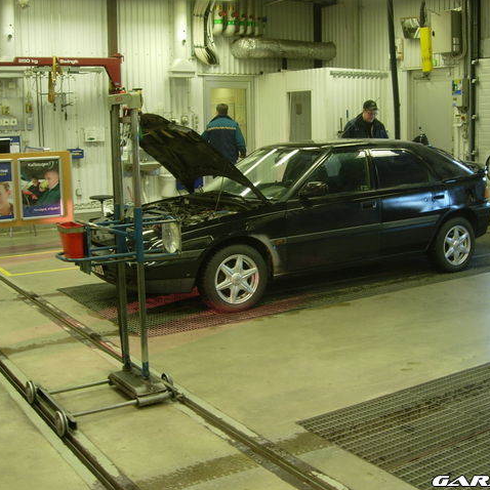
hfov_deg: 37.5
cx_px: 280
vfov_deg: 37.6
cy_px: 245
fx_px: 721
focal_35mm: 45
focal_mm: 7.8
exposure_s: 1/22.6
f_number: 2.8
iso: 79
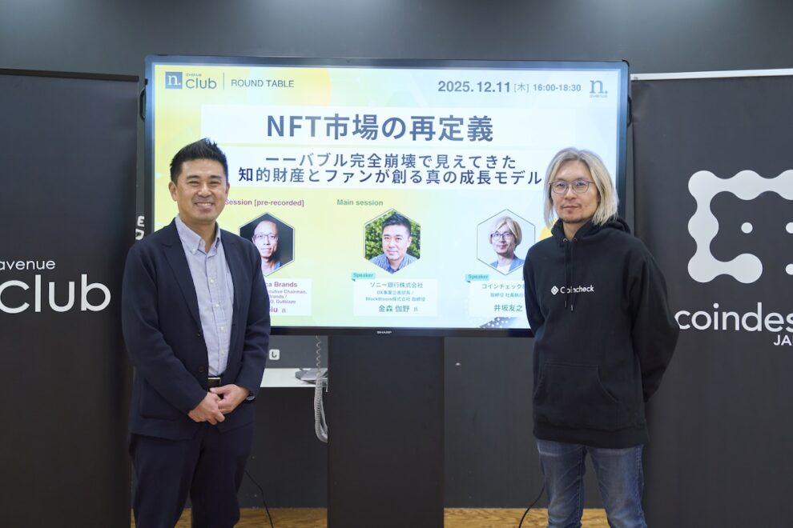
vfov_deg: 27.5
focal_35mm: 49
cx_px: 396
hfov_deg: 40.3
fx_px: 1079
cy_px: 264
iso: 500
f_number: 2.8
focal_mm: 49
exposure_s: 1/125
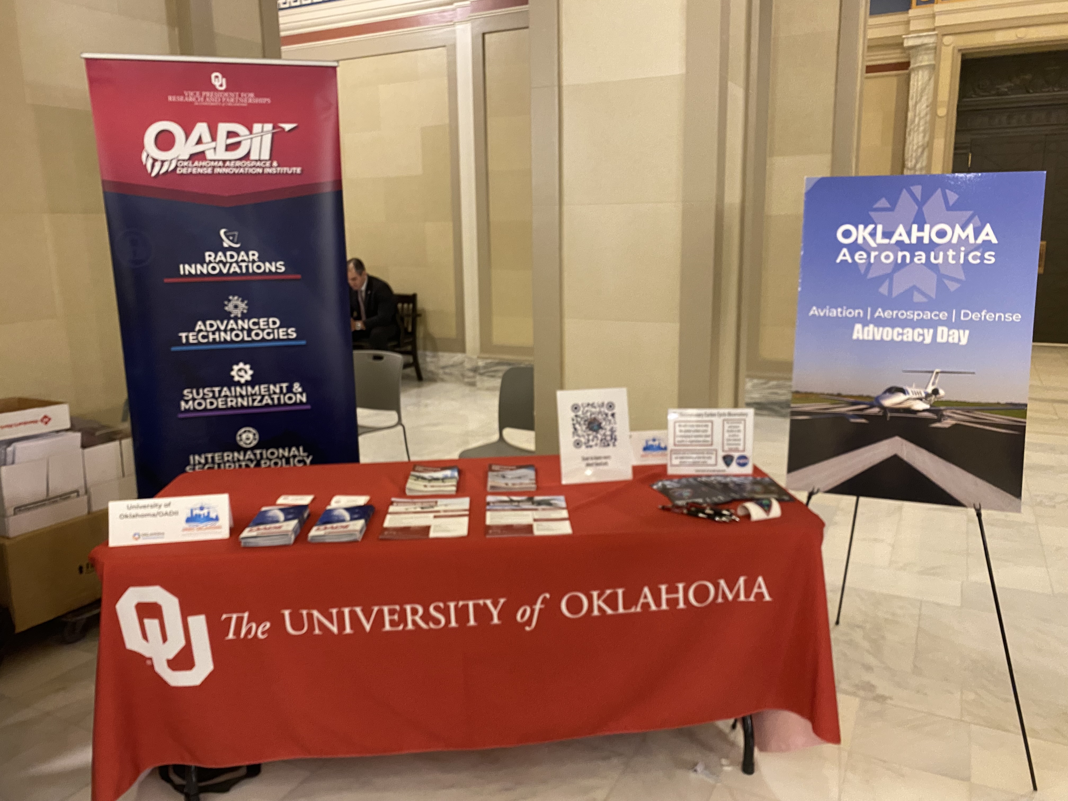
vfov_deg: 53.1
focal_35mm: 26
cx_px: 534
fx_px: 802
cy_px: 400
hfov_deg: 67.3
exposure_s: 1/40
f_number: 1.8
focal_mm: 4.25
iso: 500
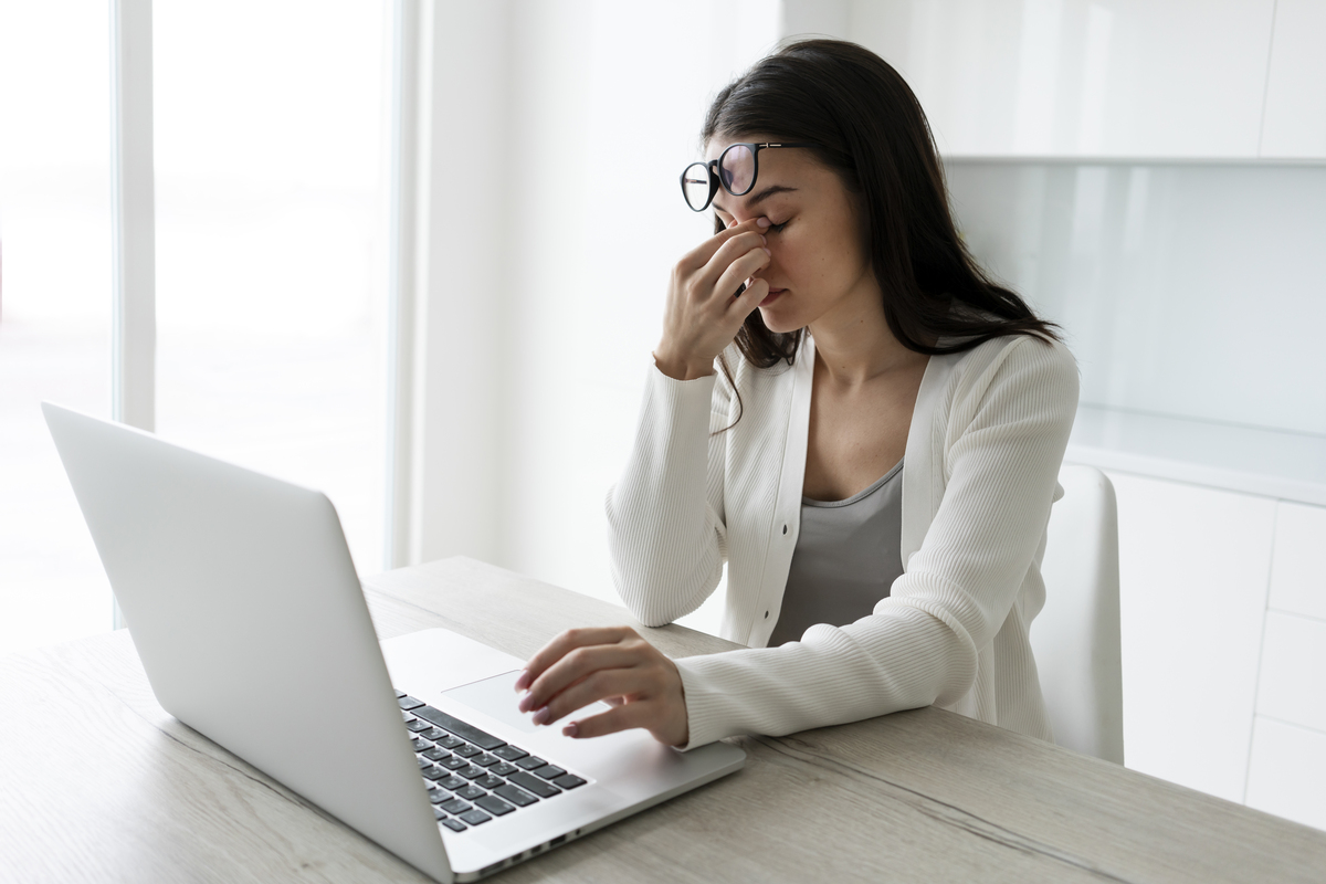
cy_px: 442
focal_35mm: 35
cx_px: 663
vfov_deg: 37.9
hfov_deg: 54.4
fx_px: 1289
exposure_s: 1/160
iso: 400
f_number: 3.5
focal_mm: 35
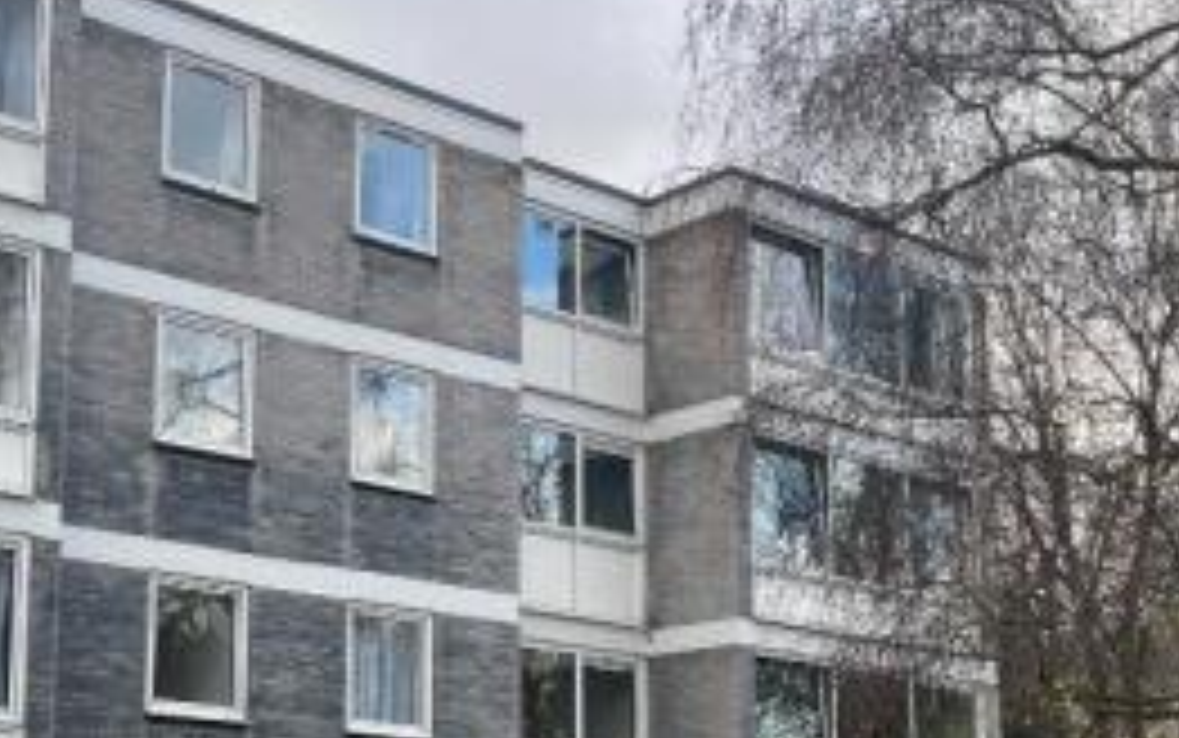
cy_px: 628
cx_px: 340
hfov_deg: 34.0
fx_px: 1897
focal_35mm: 59
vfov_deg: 21.6
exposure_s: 1/188
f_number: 1.6
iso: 32
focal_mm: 5.1
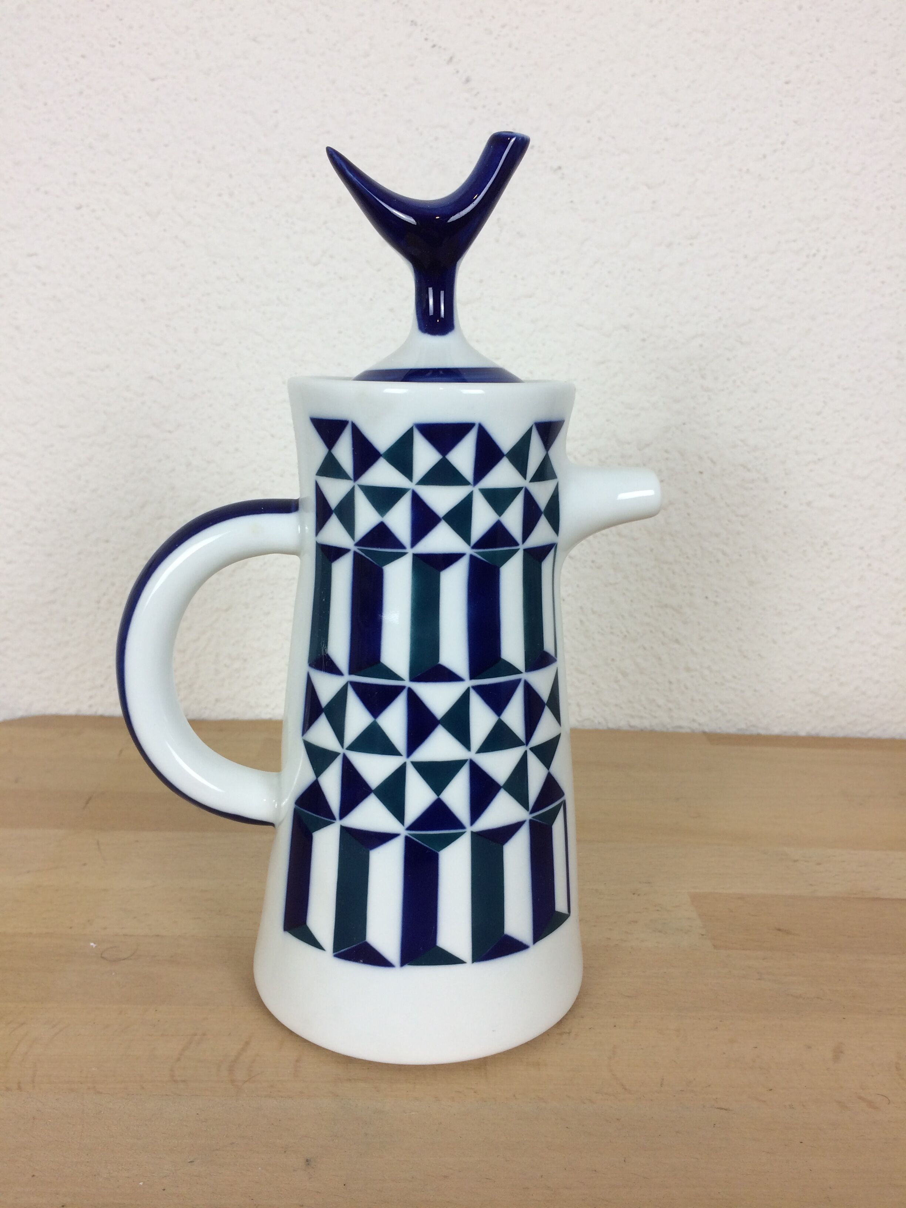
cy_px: 604
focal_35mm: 29
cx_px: 453
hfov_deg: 48.2
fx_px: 1012
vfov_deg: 61.7
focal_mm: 4.15
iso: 50
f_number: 2.2
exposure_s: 1/50
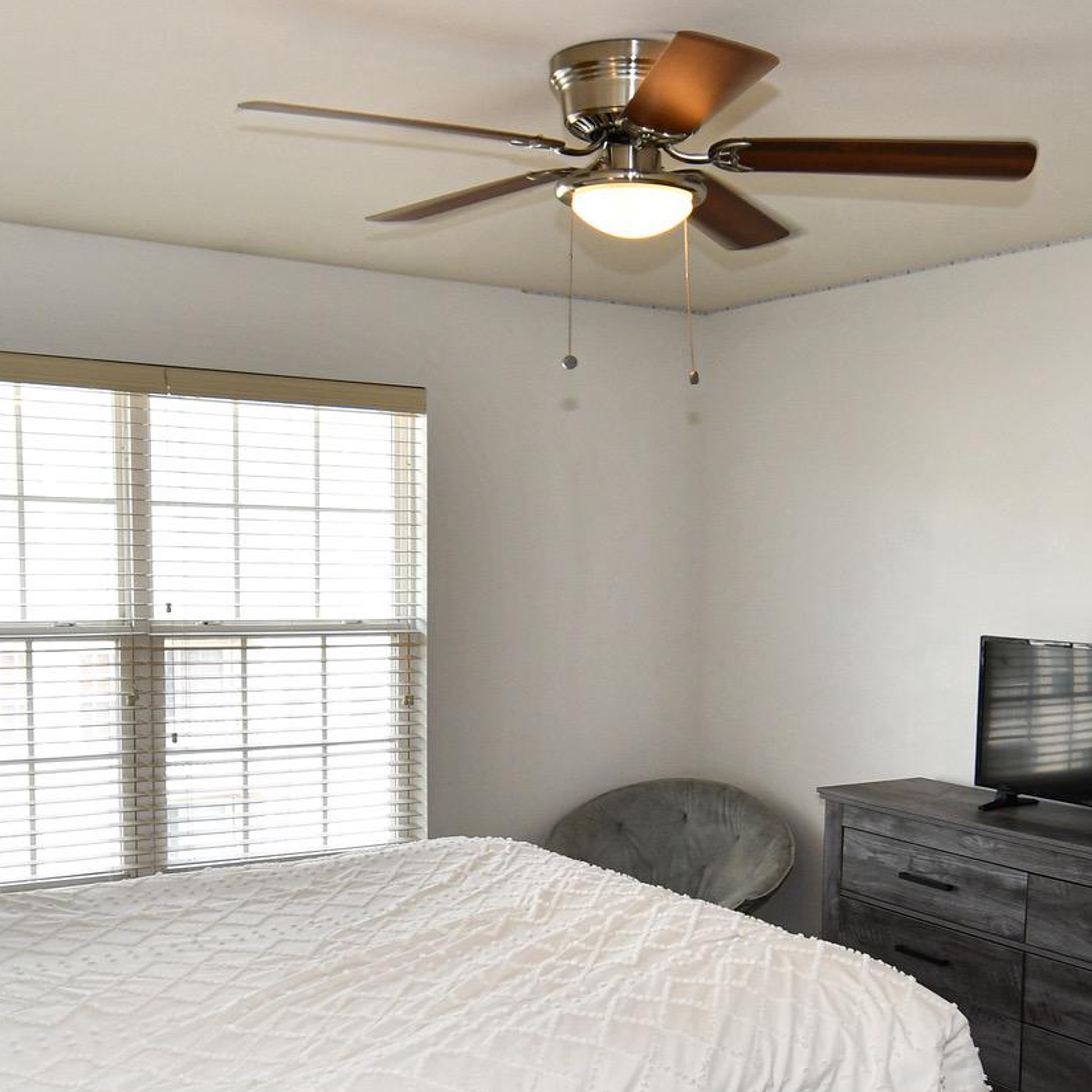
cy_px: 849
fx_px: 1356
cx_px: 586
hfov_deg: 43.8
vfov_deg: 42.2
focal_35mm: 38
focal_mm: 12
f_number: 5
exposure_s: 1/100
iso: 200
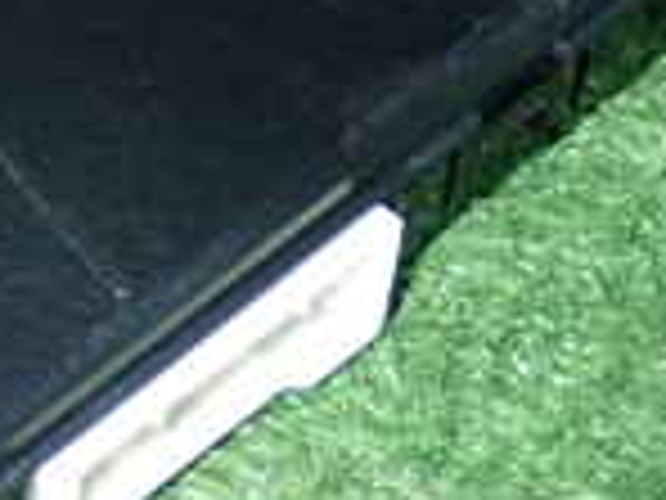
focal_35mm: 235
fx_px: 4521
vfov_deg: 6.3
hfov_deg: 8.3
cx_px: -220
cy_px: -90
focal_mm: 10.35
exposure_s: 1/60
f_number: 10
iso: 800
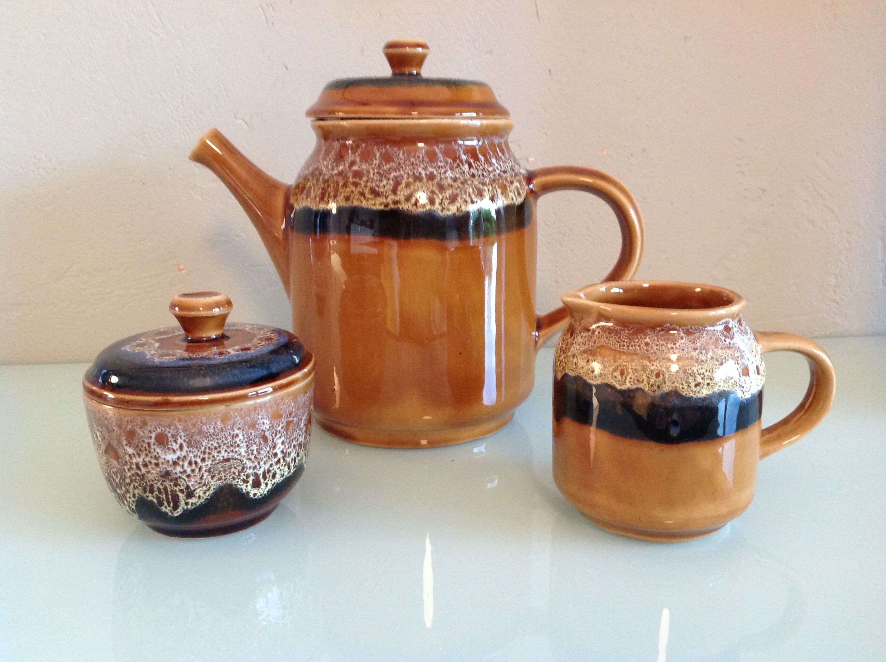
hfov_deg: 52.7
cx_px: 443
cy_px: 331
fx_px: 895
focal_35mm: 35
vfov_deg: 40.6
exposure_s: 1/17
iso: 320
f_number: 2.4
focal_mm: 4.28
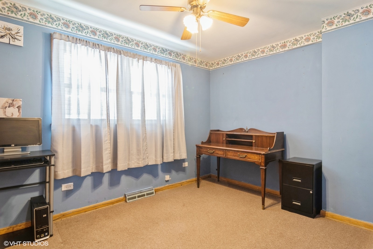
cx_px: 186
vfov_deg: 67.4
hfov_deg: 90.0
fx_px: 186
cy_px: 124
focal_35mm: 18
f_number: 8
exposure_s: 1/1.25
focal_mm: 12
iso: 200
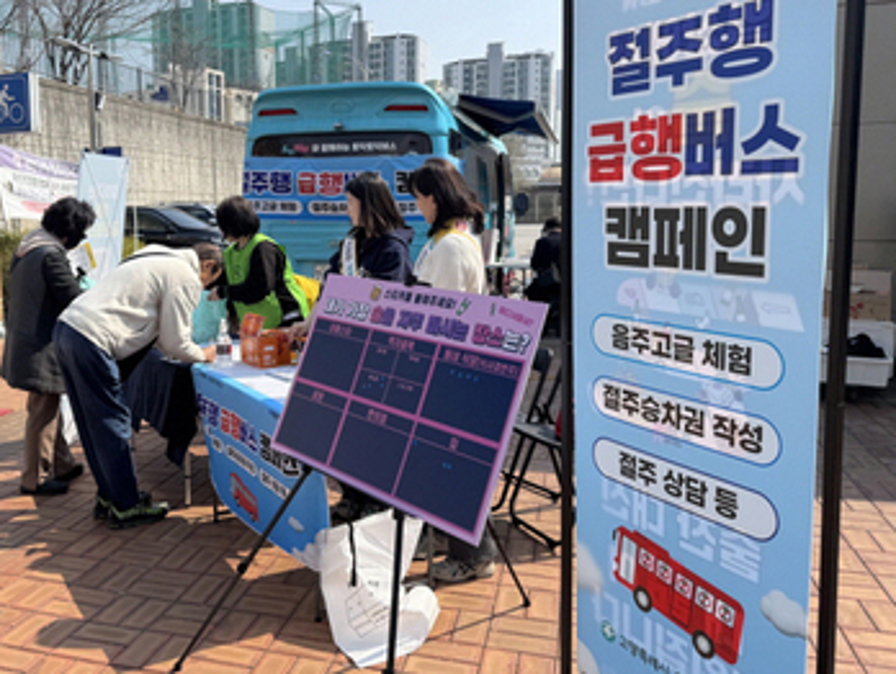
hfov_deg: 57.5
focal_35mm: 31
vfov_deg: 45.3
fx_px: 804
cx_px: 330
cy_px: 273
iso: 80
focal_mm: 6.76
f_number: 1.78
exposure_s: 1/4310
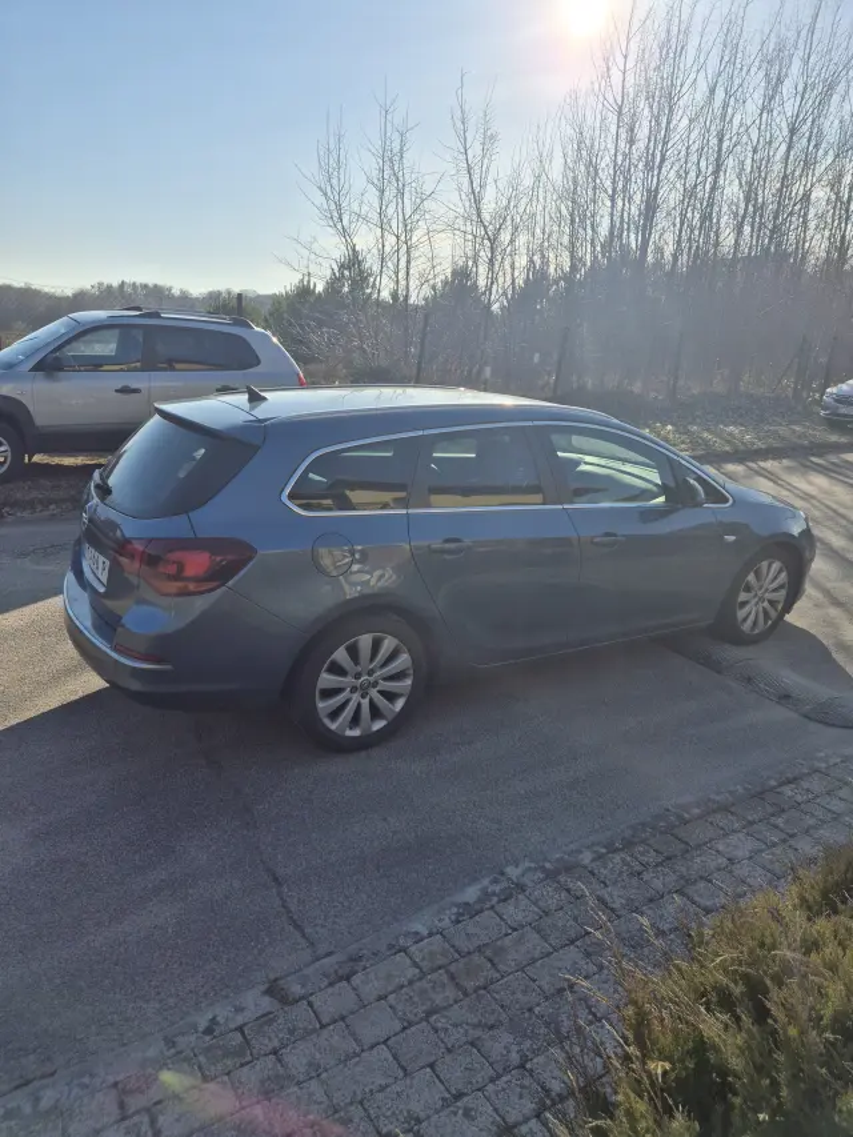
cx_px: 426
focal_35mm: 23
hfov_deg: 58.9
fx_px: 755
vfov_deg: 73.9
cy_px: 568
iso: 25
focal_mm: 5.4
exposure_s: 1/3992
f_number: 1.8
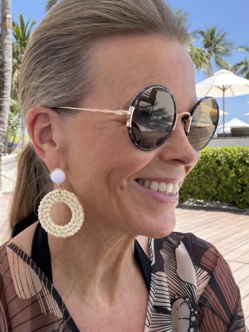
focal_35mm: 34
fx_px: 326
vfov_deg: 53.9
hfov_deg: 41.8
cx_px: 118
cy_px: 148
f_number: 1.9
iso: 40
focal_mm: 2.71
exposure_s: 1/513
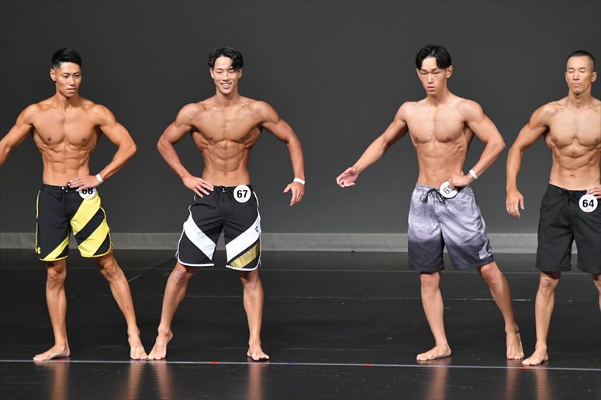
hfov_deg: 6.9
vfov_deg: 4.6
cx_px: 300
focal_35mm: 300
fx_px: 5006
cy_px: 200
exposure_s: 1/400
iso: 4000
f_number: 5.6
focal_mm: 200
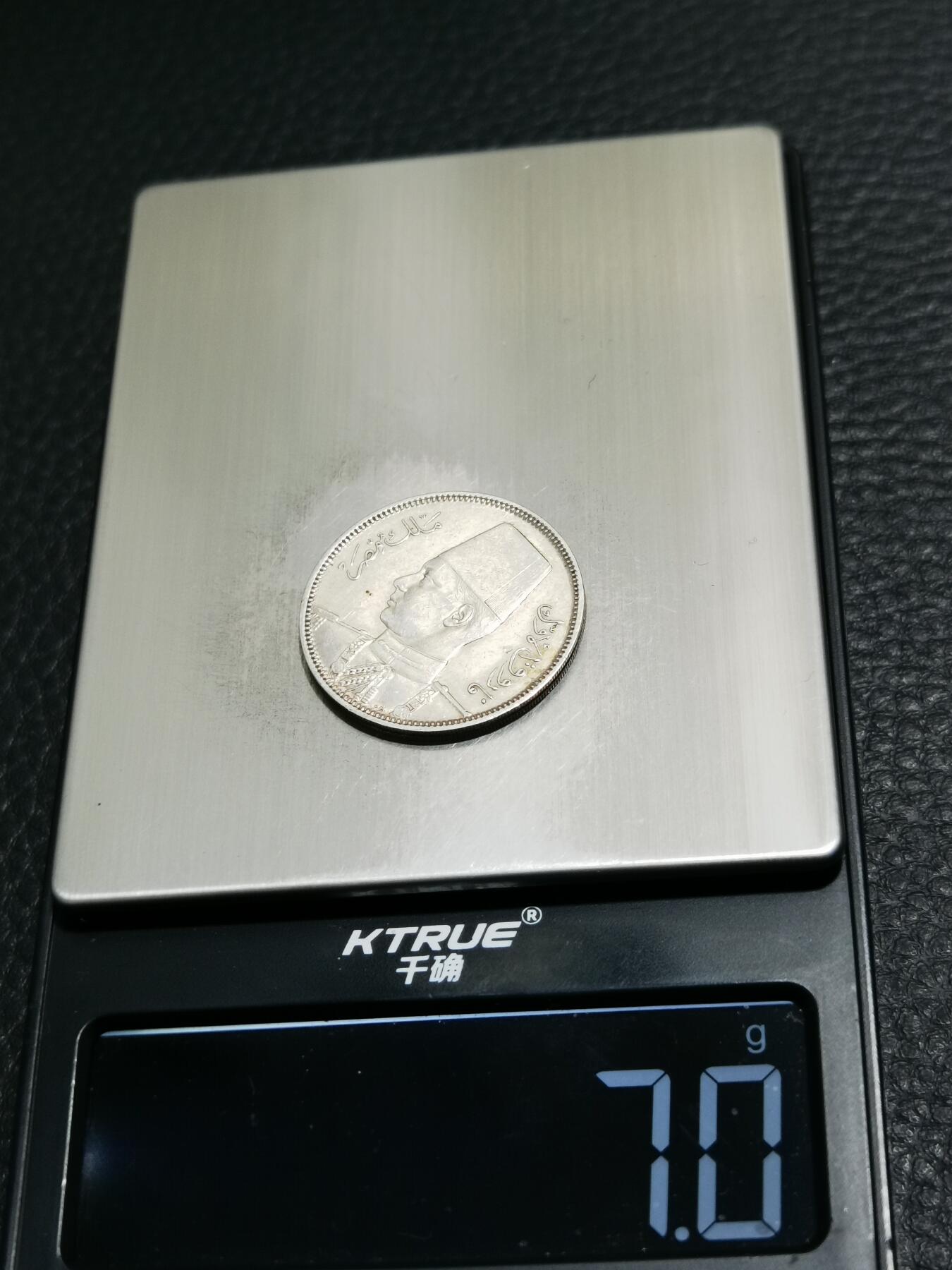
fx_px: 2090
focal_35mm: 57
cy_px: 635
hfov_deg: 25.7
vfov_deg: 33.8
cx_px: 476
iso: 125
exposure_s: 1/100
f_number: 1.9
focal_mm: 6.67
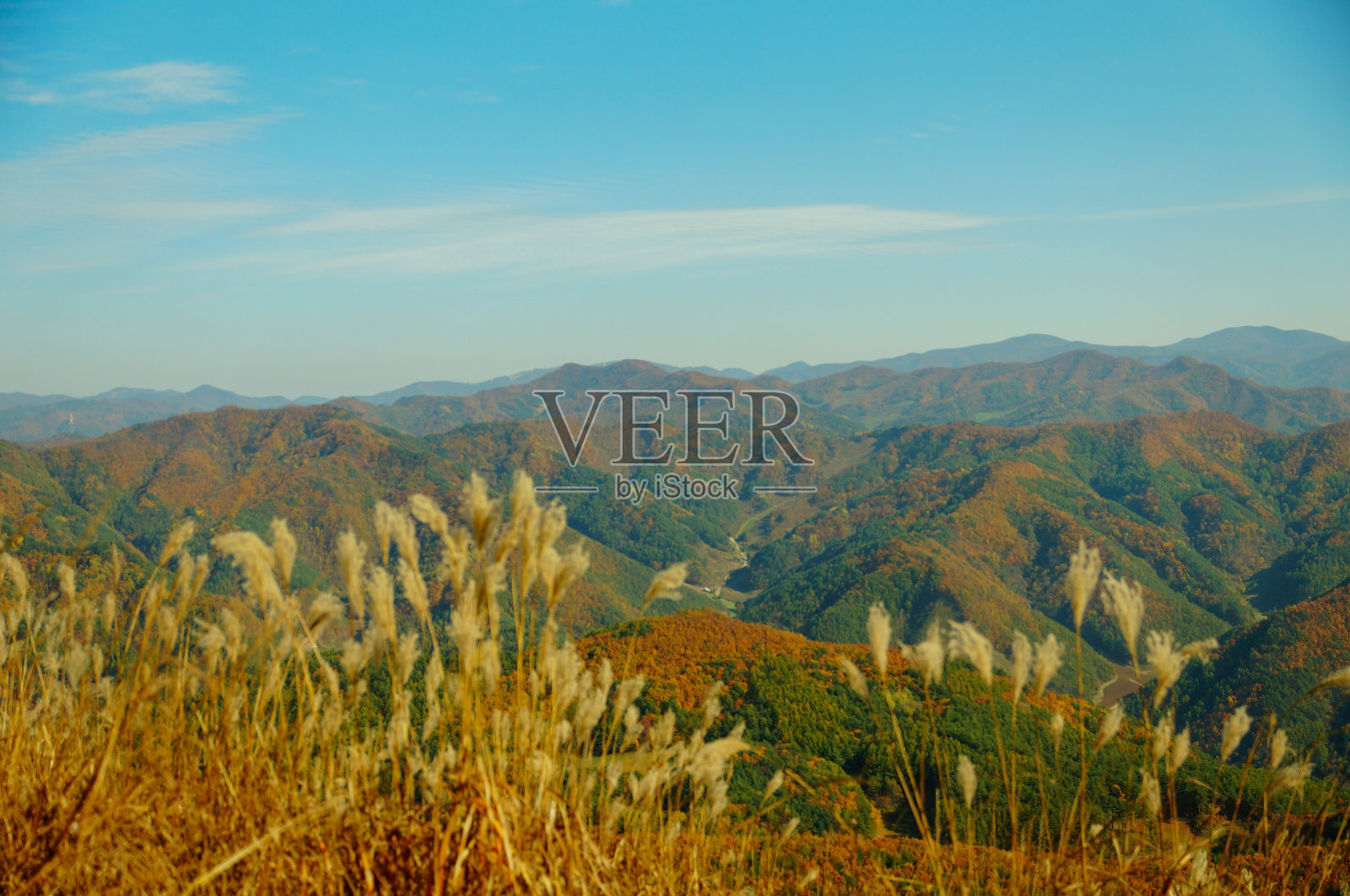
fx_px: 1573
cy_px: 448
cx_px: 675
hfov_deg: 46.5
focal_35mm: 42
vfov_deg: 31.8
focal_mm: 28
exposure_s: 1/2000
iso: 100
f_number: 2.8
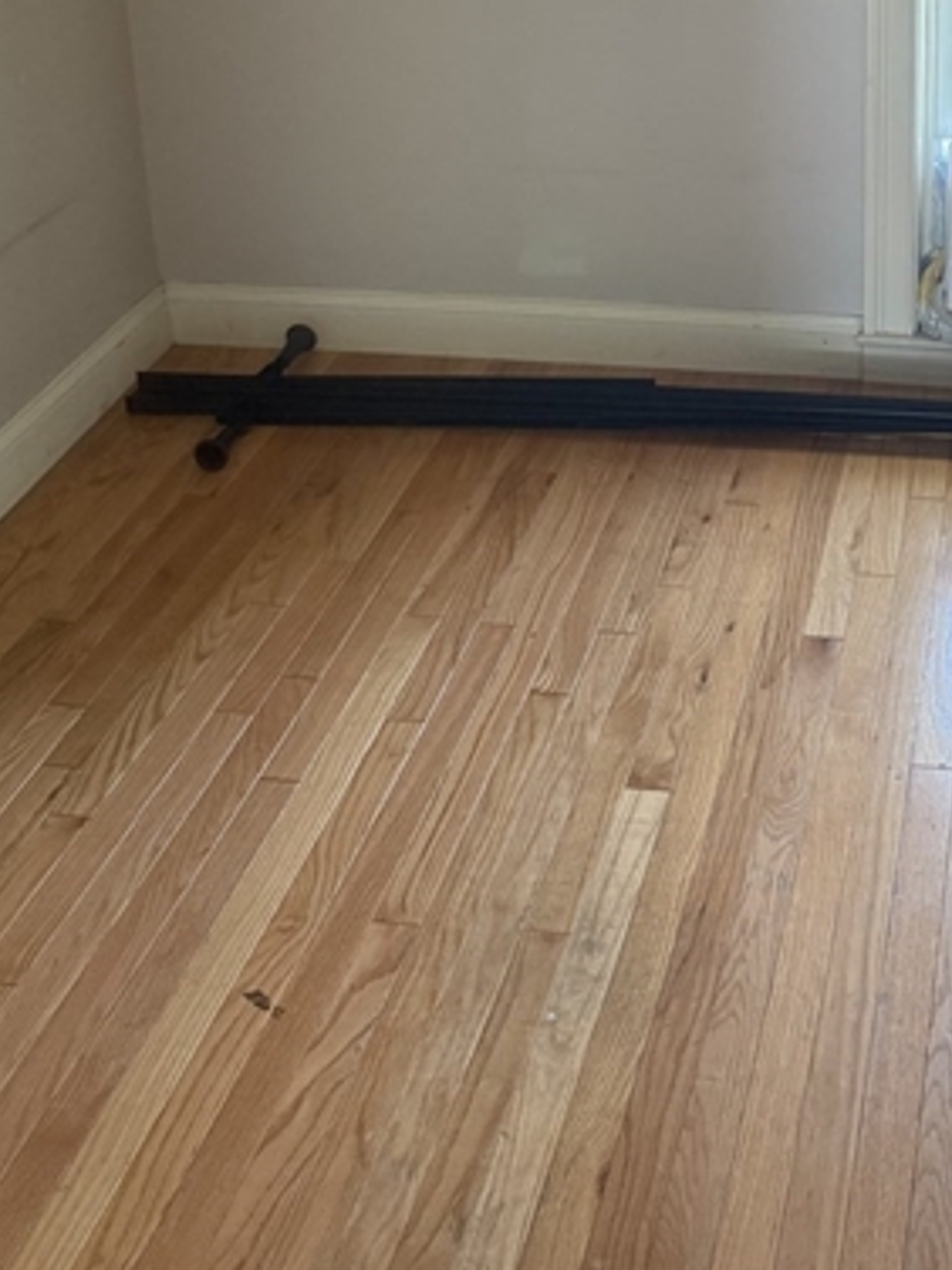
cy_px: 95
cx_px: 793
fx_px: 1797
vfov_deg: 36.2
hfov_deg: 28.9
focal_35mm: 49
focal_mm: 6.76
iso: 400
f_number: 1.78
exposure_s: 1/60
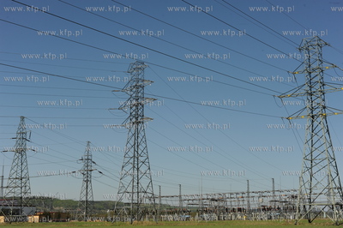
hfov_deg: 39.6
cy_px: 114
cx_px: 172
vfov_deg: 26.9
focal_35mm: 50
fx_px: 476
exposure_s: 1/800
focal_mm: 50
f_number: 8
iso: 200
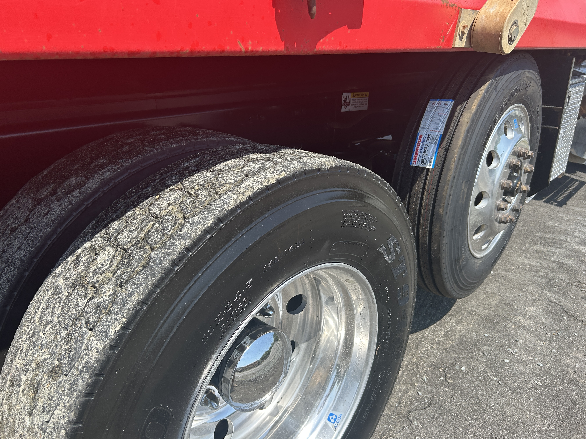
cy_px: 220
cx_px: 293
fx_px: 440
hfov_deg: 67.3
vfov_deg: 53.1
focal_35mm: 26
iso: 50
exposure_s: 1/1511
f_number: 1.5
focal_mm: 5.7
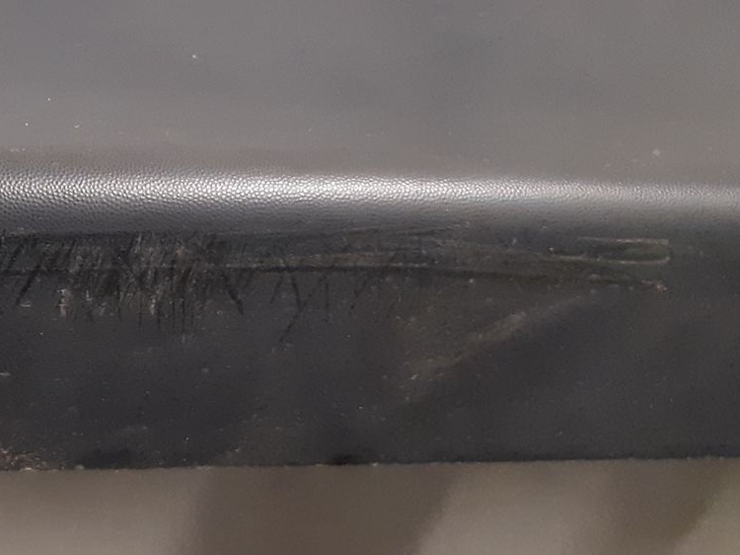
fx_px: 1517
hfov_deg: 24.2
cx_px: -211
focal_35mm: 71
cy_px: 238
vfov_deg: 20.7
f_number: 1.7
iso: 320
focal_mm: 3.93
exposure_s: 1/50
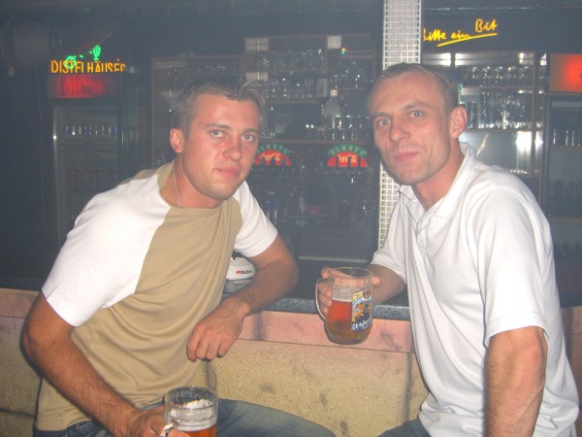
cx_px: 291
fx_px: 639
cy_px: 218
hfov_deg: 49.0
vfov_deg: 37.7
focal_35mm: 38
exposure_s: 1/60
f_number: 2.8
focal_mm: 7.9
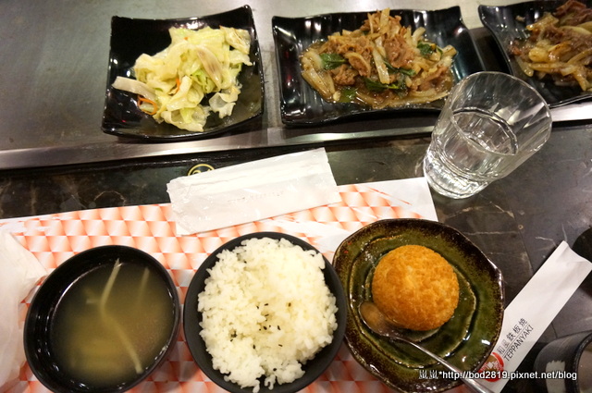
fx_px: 394
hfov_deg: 73.8
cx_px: 296
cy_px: 196
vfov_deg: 53.0
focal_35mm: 24
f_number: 4
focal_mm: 16
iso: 2000
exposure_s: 1/60
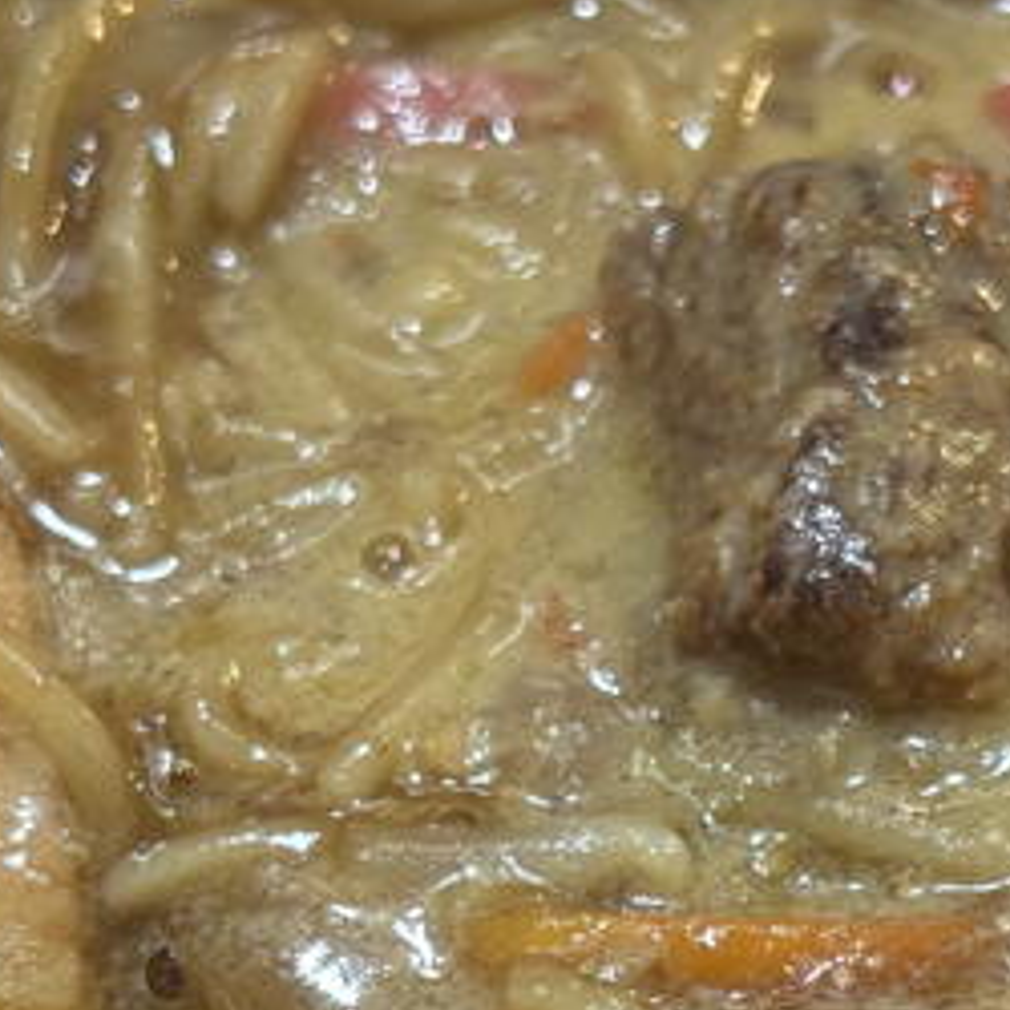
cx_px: 780
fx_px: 3103
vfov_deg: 18.2
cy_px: 893
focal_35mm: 94
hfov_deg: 18.3
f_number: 1.6
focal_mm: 5.96
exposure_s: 1/59
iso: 250
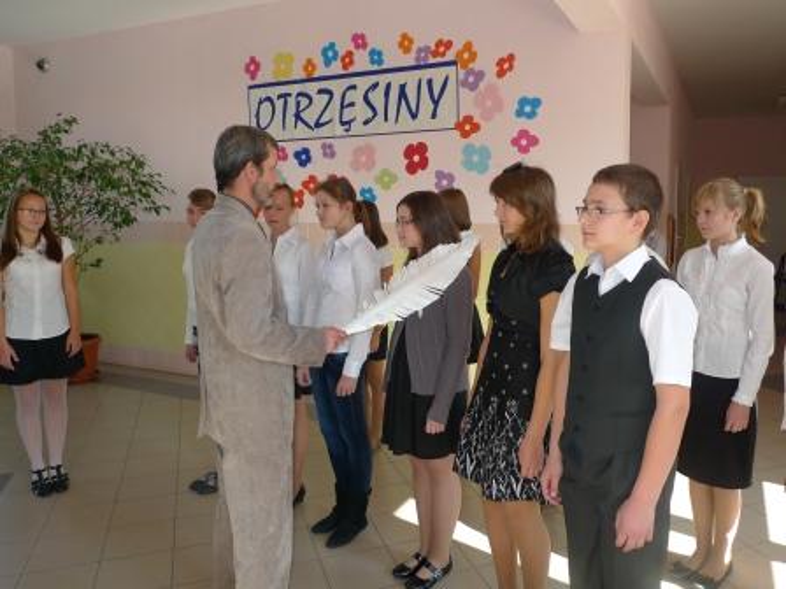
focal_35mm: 26
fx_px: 590
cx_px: 393
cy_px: 294
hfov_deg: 67.3
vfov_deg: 53.1
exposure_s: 1/125
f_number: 2.5
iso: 100
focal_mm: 5.4
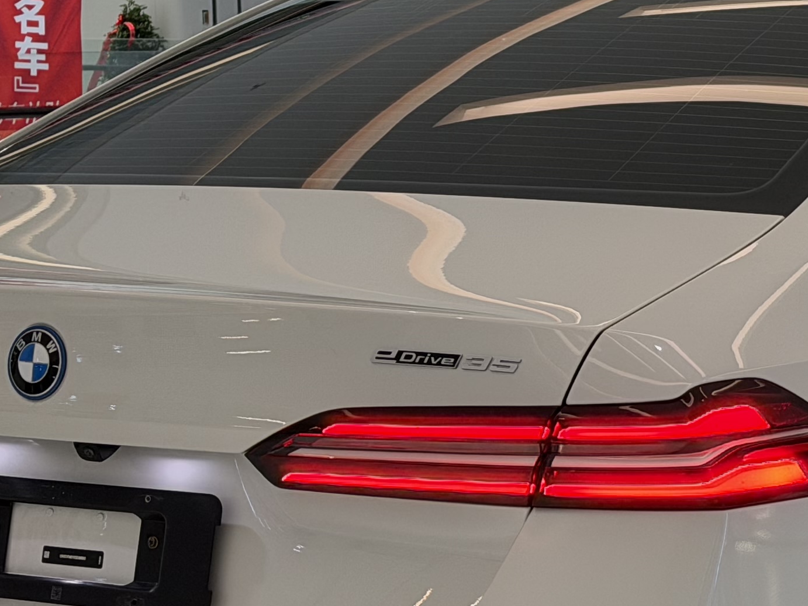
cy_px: 391
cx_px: 729
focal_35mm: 140
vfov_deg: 10.6
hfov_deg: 14.0
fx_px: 3268
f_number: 1.78
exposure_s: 1/100
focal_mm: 6.76
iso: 100
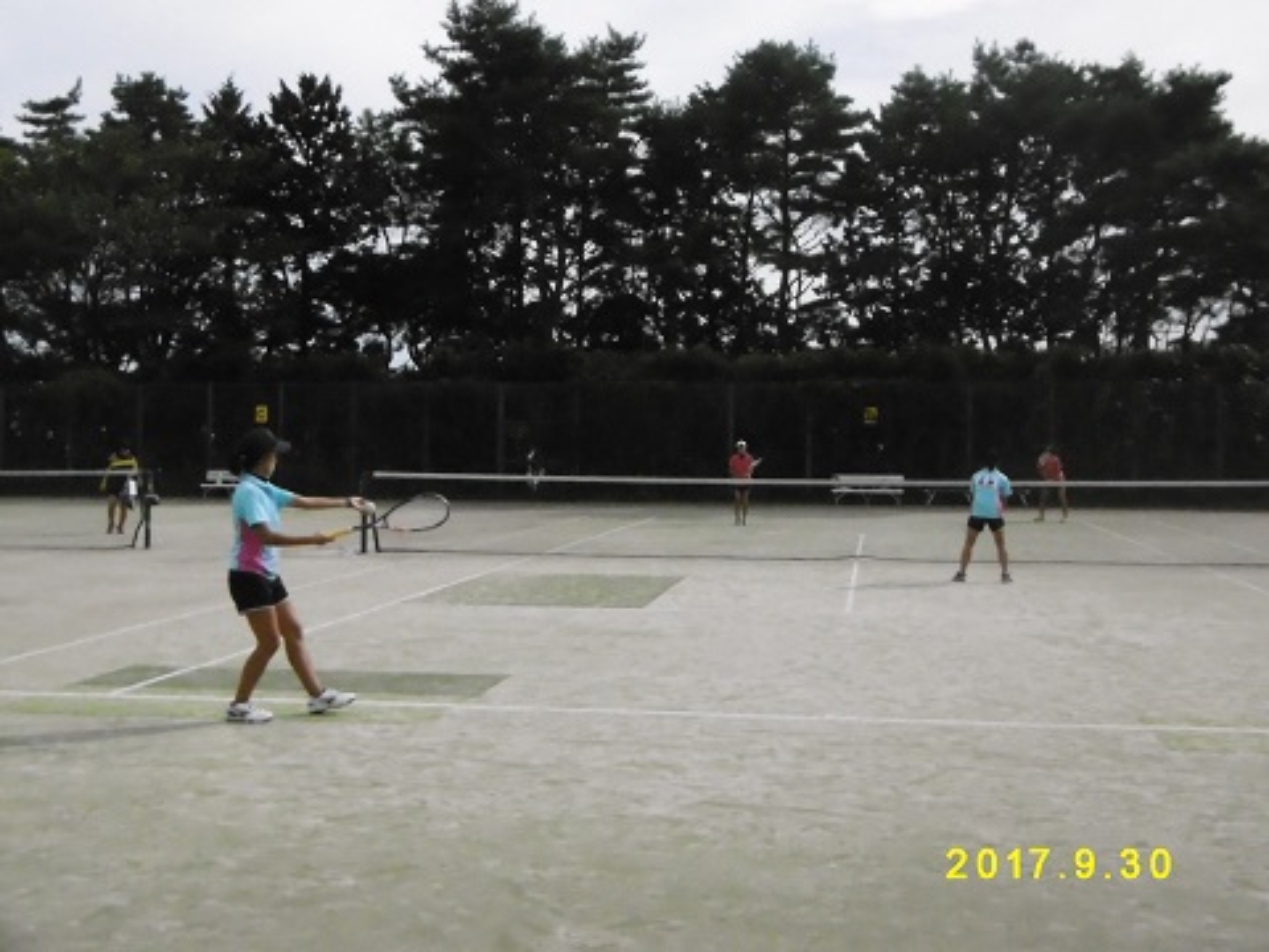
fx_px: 1576
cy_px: 476
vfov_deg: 33.6
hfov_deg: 43.9
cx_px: 634
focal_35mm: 43
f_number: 9.7
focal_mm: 7.7
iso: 1600
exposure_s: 1/1500
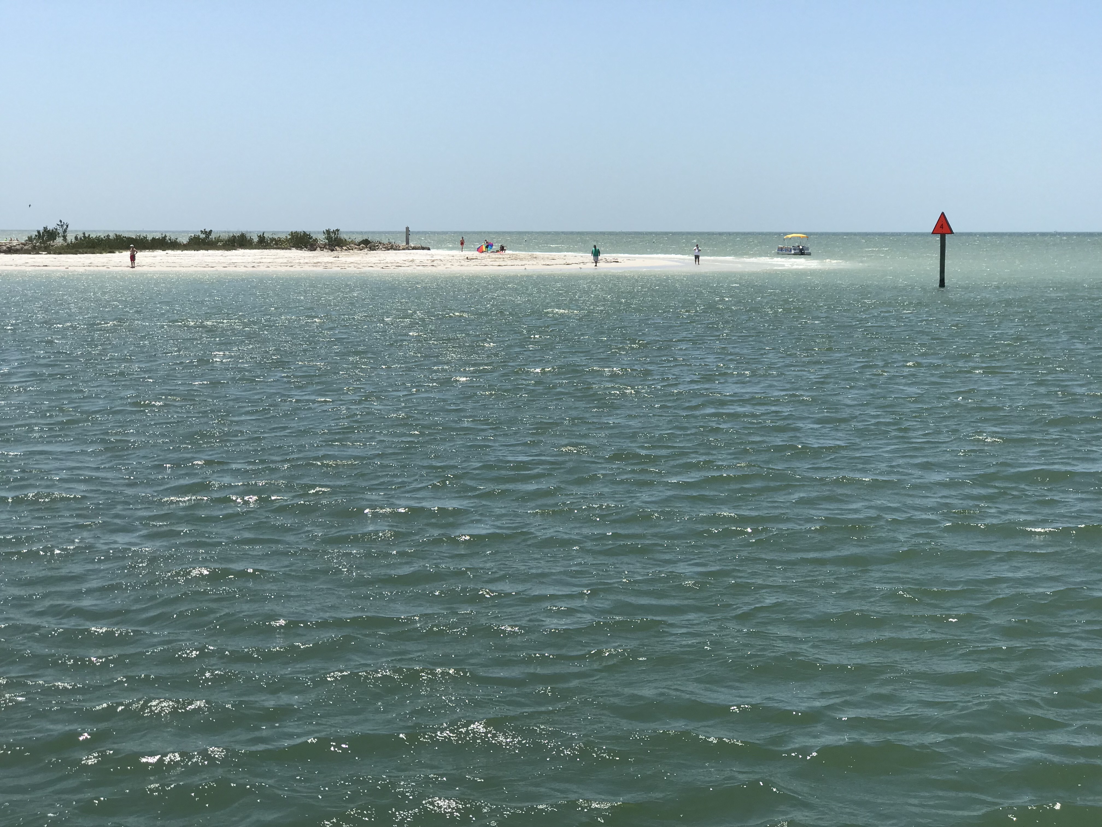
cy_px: 414
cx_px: 551
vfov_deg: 25.7
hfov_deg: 33.8
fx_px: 1815
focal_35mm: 57
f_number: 2.8
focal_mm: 6.6
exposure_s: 1/1546
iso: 20
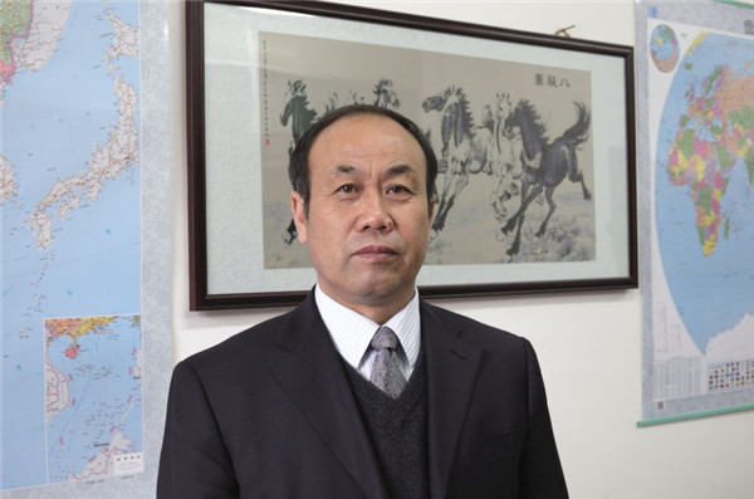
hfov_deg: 34.0
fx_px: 1233
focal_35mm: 59
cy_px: 250
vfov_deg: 22.9
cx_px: 377
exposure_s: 1/60
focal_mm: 38.9
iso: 1250
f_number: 5.6
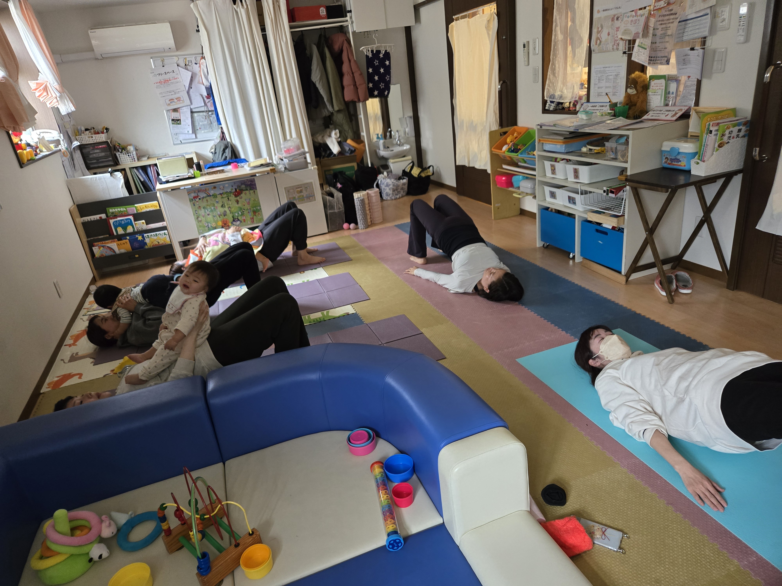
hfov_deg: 73.9
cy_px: 293
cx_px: 391
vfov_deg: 58.9
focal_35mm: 23
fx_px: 520
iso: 640
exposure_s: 1/100
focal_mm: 5.4
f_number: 1.8
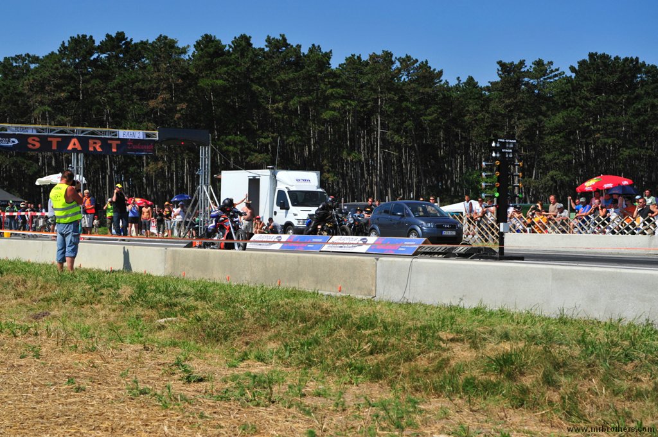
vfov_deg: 19.4
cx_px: 329
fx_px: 1278
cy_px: 218
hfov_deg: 28.9
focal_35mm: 70
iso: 200
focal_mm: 70
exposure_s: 1/1250
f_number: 7.1
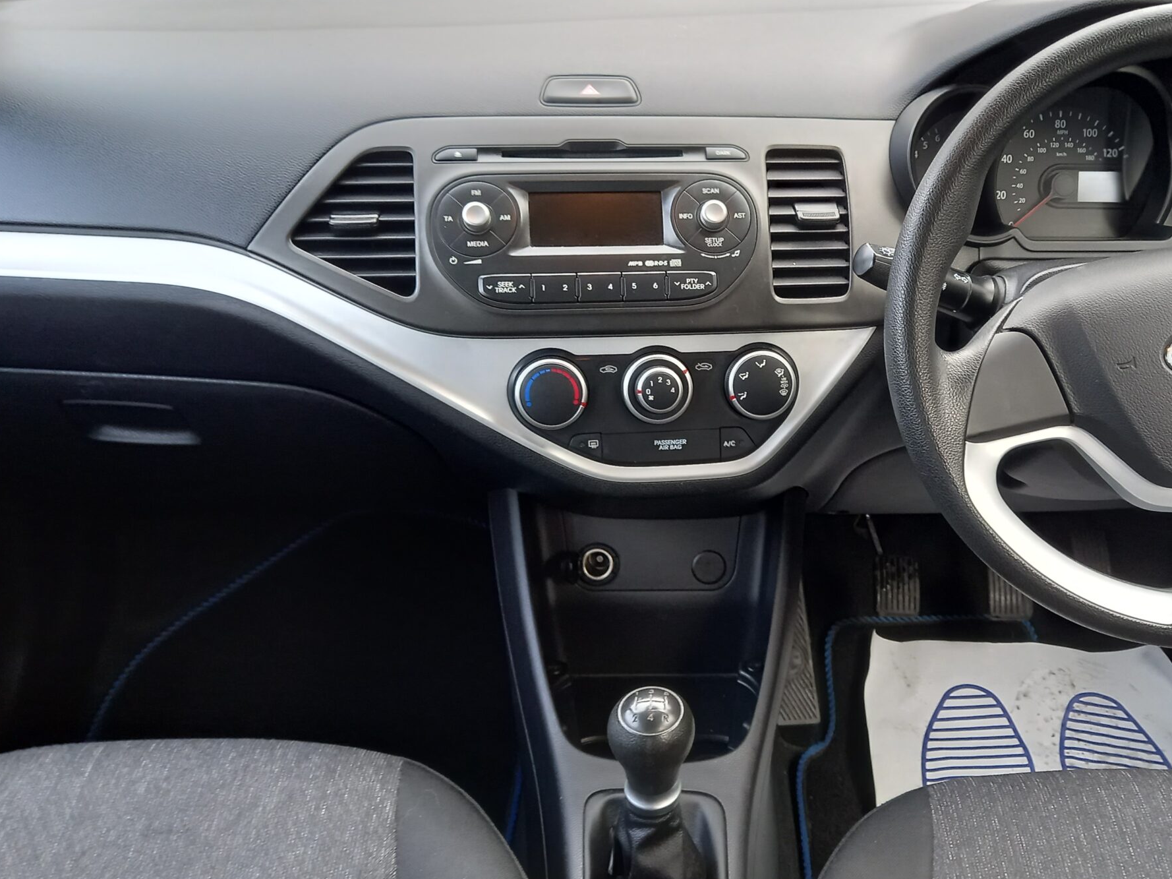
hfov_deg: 50.8
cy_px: 424
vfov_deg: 39.6
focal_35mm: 36
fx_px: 1219
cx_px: 740
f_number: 2
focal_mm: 4.6
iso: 200
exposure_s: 1/40
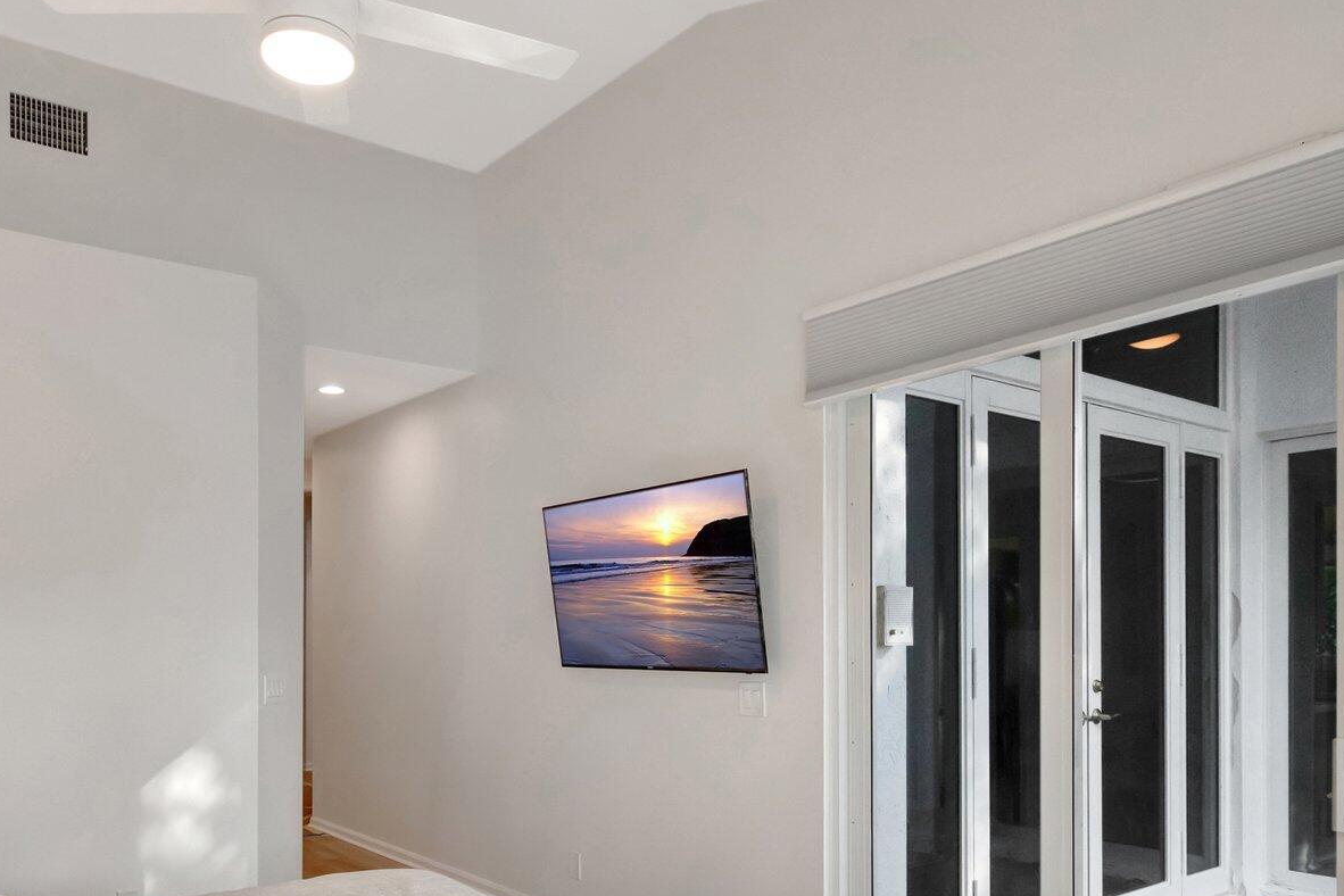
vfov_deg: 48.1
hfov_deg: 69.0
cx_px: 569
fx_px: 971
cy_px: 645
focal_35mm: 26
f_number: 8
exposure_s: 1/40
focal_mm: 10
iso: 1000
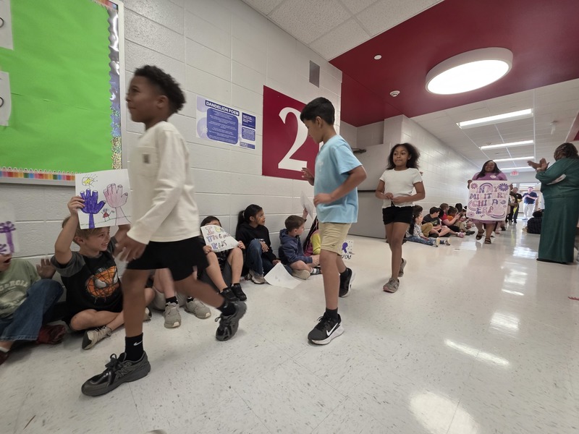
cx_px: 290
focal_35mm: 13
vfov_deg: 89.9
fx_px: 217
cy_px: 217
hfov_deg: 106.2
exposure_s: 1/120
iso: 200
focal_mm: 2.2
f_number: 1.9
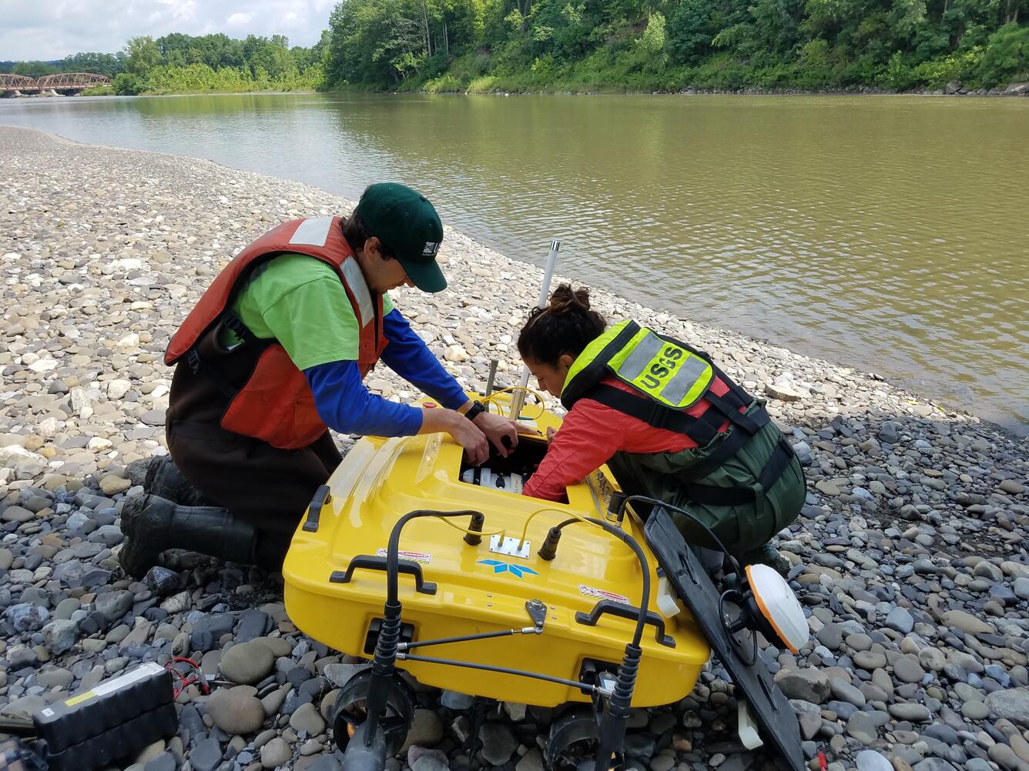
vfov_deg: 53.1
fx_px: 773
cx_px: 514
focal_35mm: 26
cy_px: 386
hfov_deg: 67.3
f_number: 1.7
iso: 50
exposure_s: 1/1436
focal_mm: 4.2
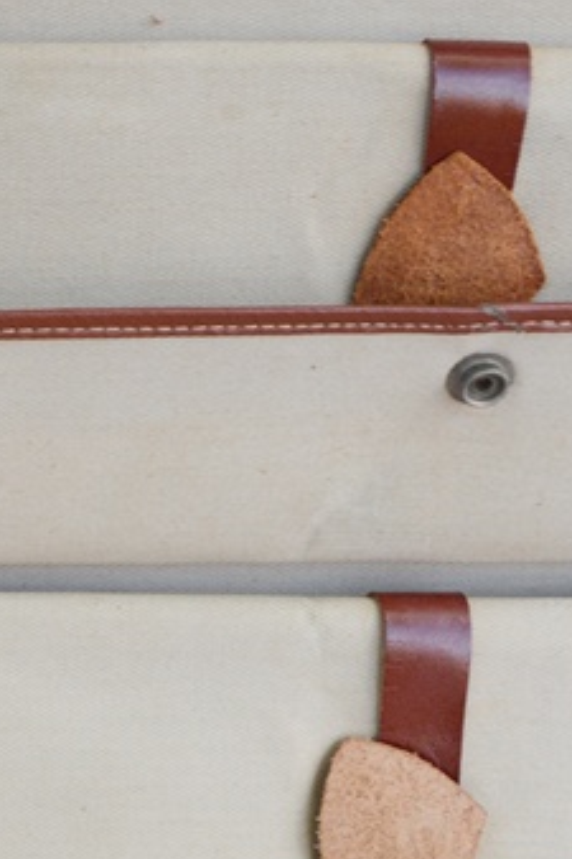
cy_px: 587
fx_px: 1718
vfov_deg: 27.9
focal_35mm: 72
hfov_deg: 17.9
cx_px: -132
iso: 200
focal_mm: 18
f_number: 5.6
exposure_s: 1/125
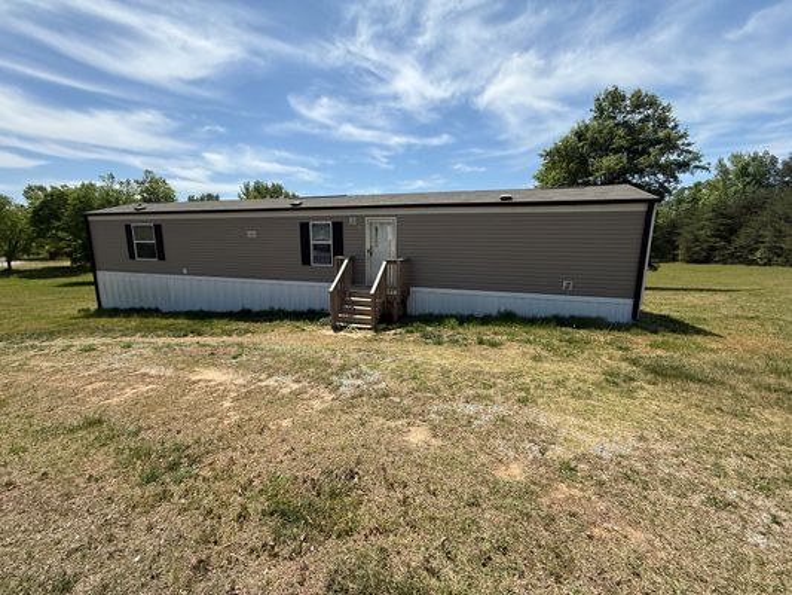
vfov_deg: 85.7
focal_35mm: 14
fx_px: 320
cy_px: 298
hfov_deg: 102.1
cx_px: 396
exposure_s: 1/1795
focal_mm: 2.22
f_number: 2.2
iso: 50
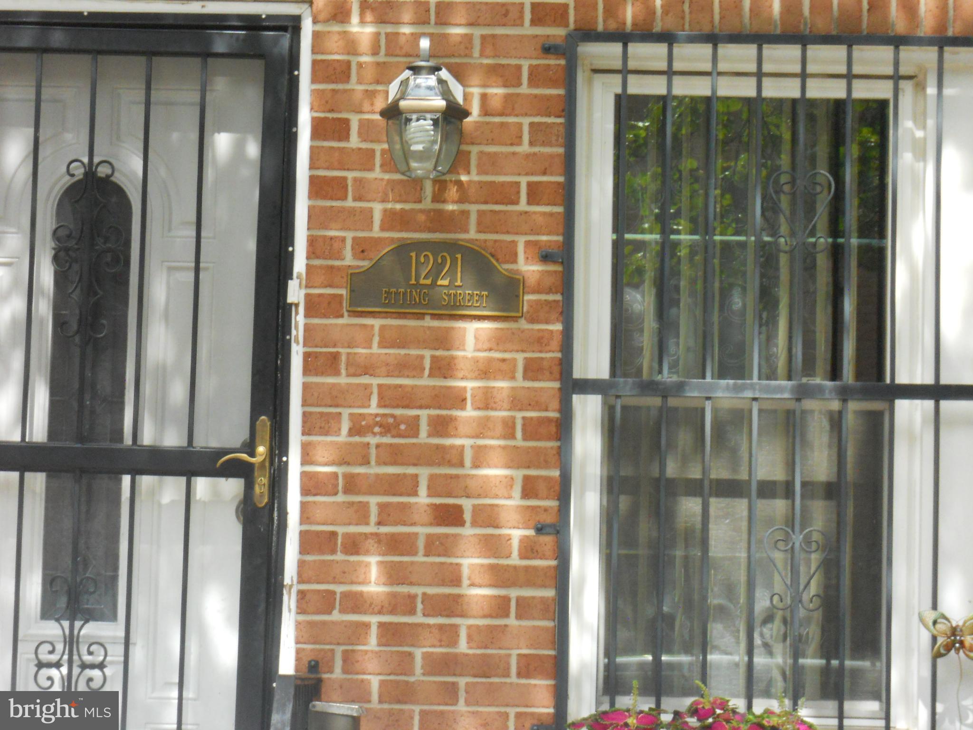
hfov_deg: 14.1
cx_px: 486
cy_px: 365
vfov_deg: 10.6
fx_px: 3935
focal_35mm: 140
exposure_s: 1/250
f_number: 6.6
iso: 500
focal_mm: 25
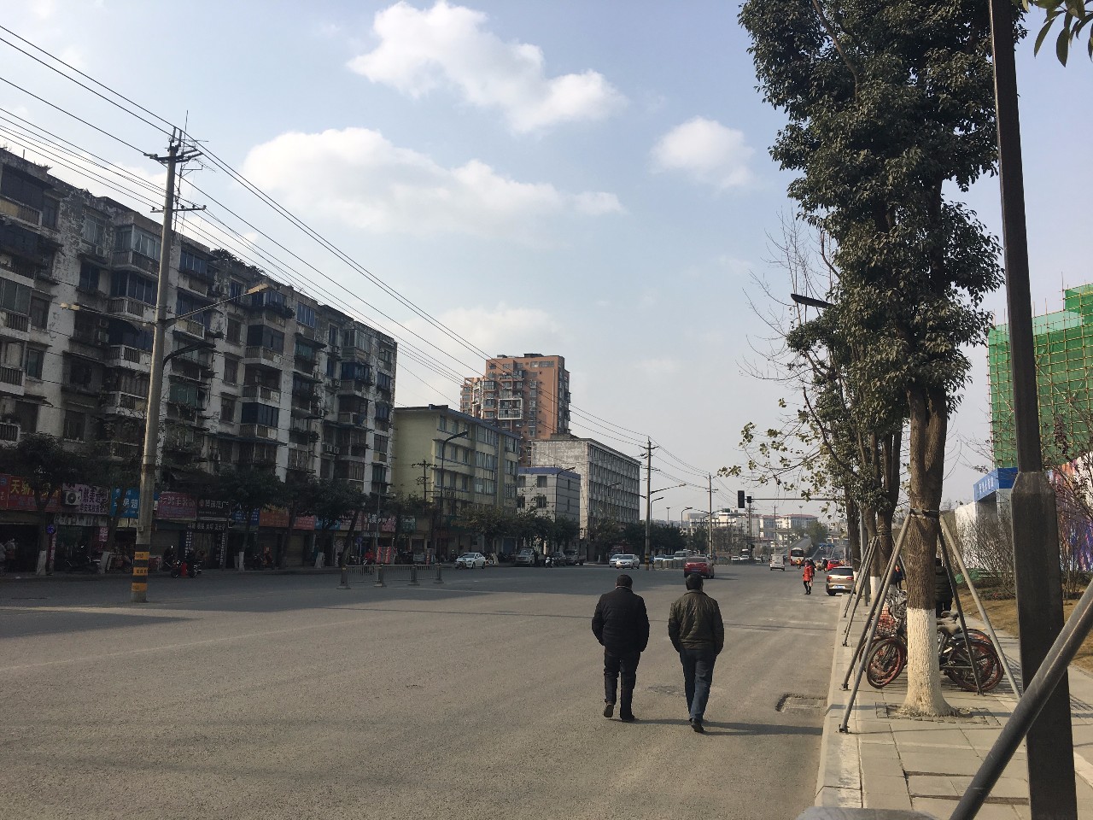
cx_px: 546
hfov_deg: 61.7
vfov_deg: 48.2
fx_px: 916
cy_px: 410
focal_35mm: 29
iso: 25
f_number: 2.2
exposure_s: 1/1876
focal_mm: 4.15
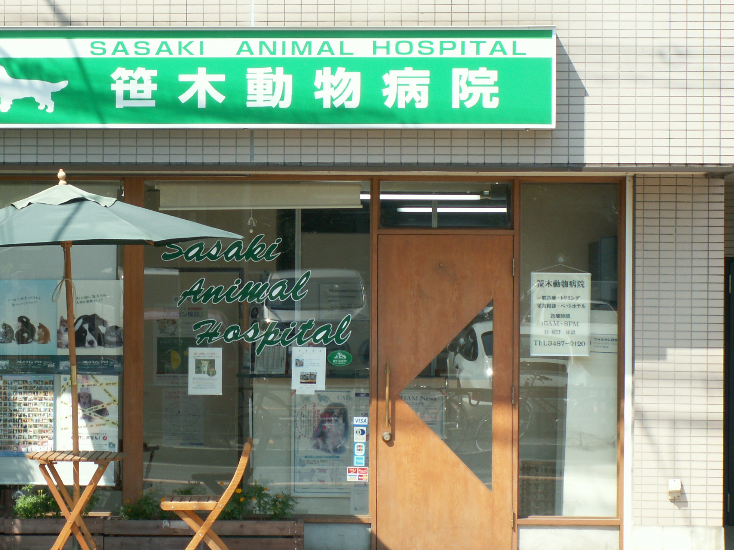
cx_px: 257
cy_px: 304
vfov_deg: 11.1
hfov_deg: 14.8
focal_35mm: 133
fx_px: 2820
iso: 50
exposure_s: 1/125
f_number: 5.6
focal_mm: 16.6
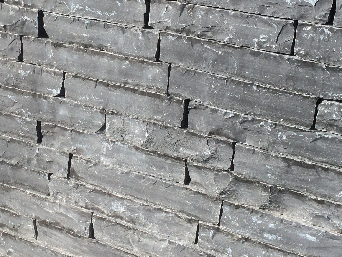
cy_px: 58
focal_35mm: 63
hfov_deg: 30.5
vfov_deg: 23.0
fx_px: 623
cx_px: 116
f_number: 2.2
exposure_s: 1/1466
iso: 32
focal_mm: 4.15
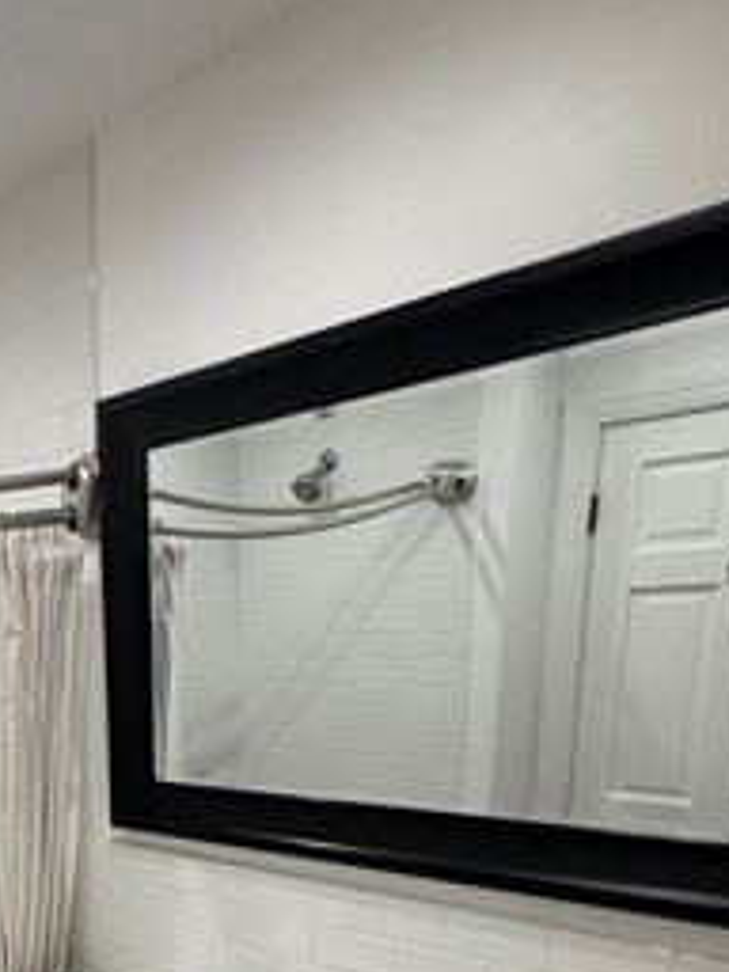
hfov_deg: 37.0
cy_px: 904
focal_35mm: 35
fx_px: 983
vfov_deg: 46.6
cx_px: 23
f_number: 2.2
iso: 125
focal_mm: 2.22
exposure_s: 1/120
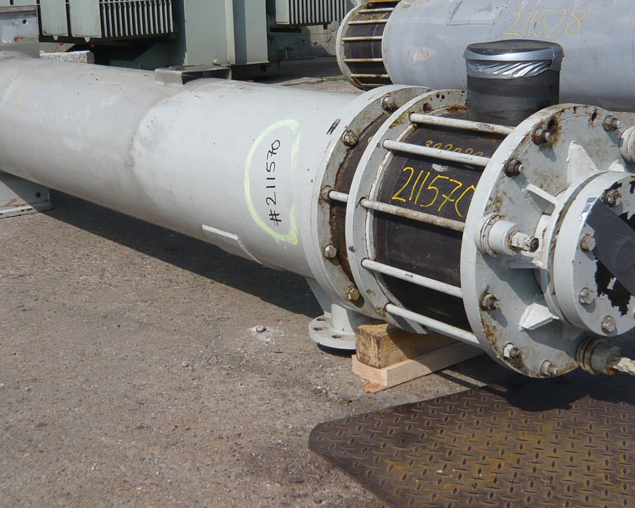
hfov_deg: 34.7
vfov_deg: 28.1
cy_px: 220
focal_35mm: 54
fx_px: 1015
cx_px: 276
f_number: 8
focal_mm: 4.6
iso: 100
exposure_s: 1/250
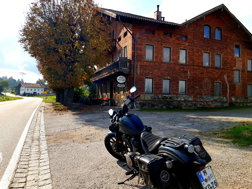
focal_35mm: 26
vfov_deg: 53.1
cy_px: 94
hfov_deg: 67.3
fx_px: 189
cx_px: 126
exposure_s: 1/1892
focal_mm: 4.3
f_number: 1.7
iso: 40
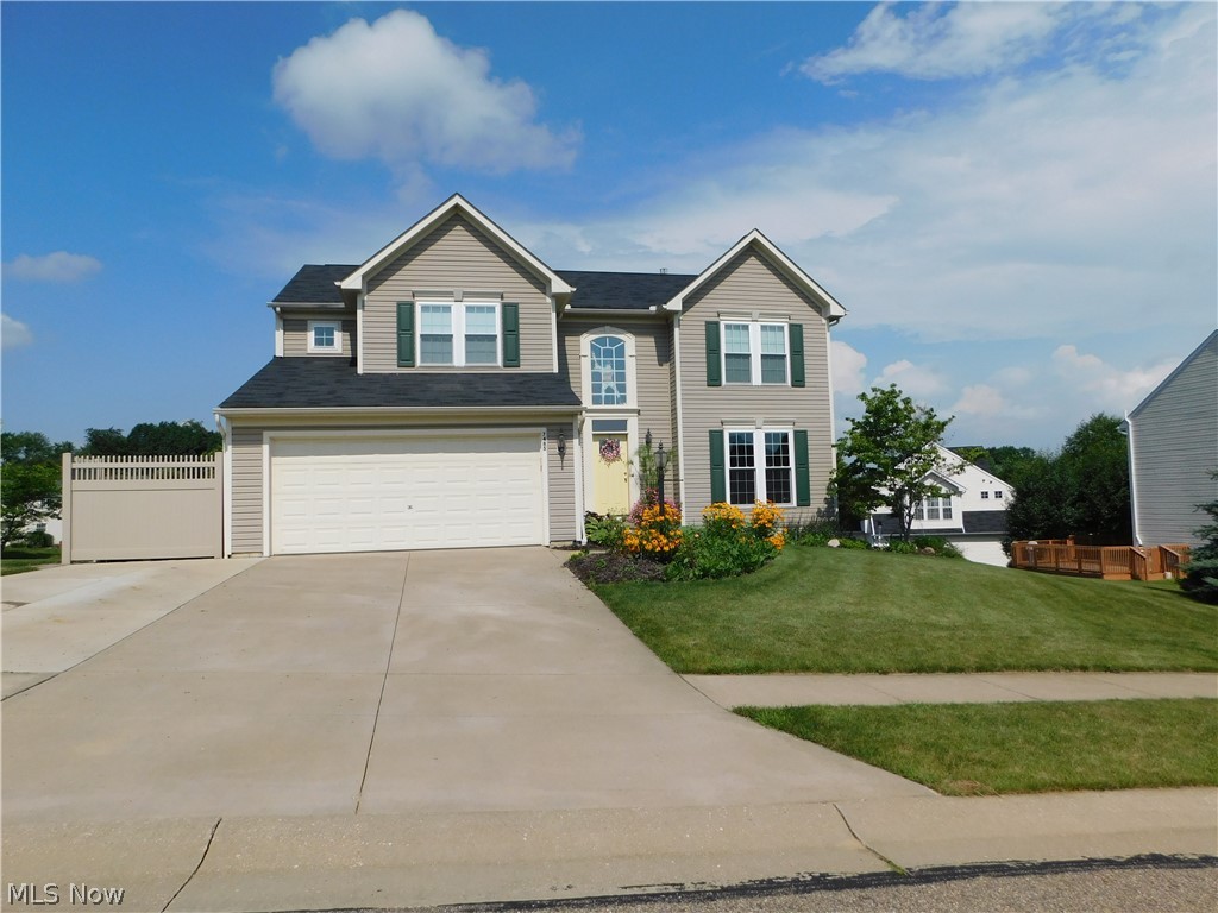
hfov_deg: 73.9
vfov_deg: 58.9
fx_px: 809
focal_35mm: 23
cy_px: 456
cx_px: 609
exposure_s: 1/800
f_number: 6
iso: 125
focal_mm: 4
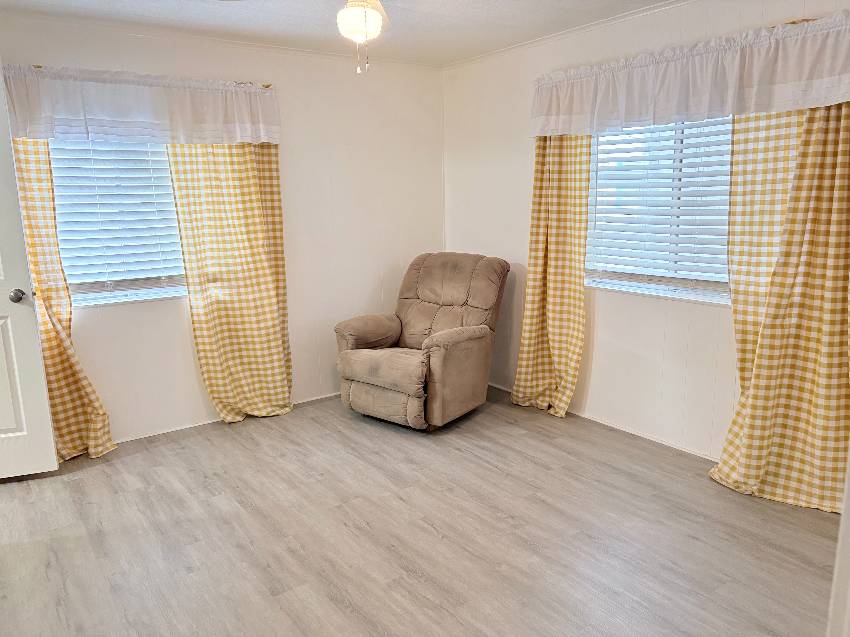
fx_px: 638
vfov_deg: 53.0
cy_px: 318
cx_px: 425
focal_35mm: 26
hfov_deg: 67.3
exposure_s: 1/60
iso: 160
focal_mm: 5.96
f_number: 1.6
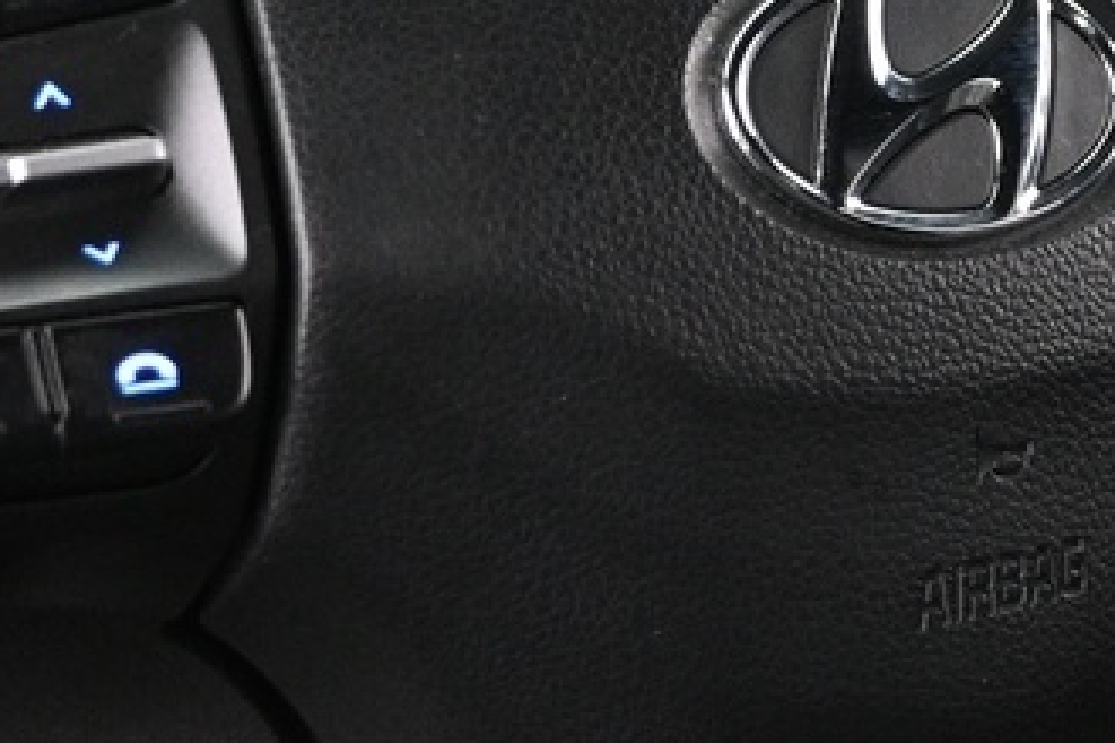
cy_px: 204
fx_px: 4465
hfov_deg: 14.2
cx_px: 627
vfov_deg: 9.5
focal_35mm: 144
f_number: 3.8
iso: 1600
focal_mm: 19.5
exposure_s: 1/15
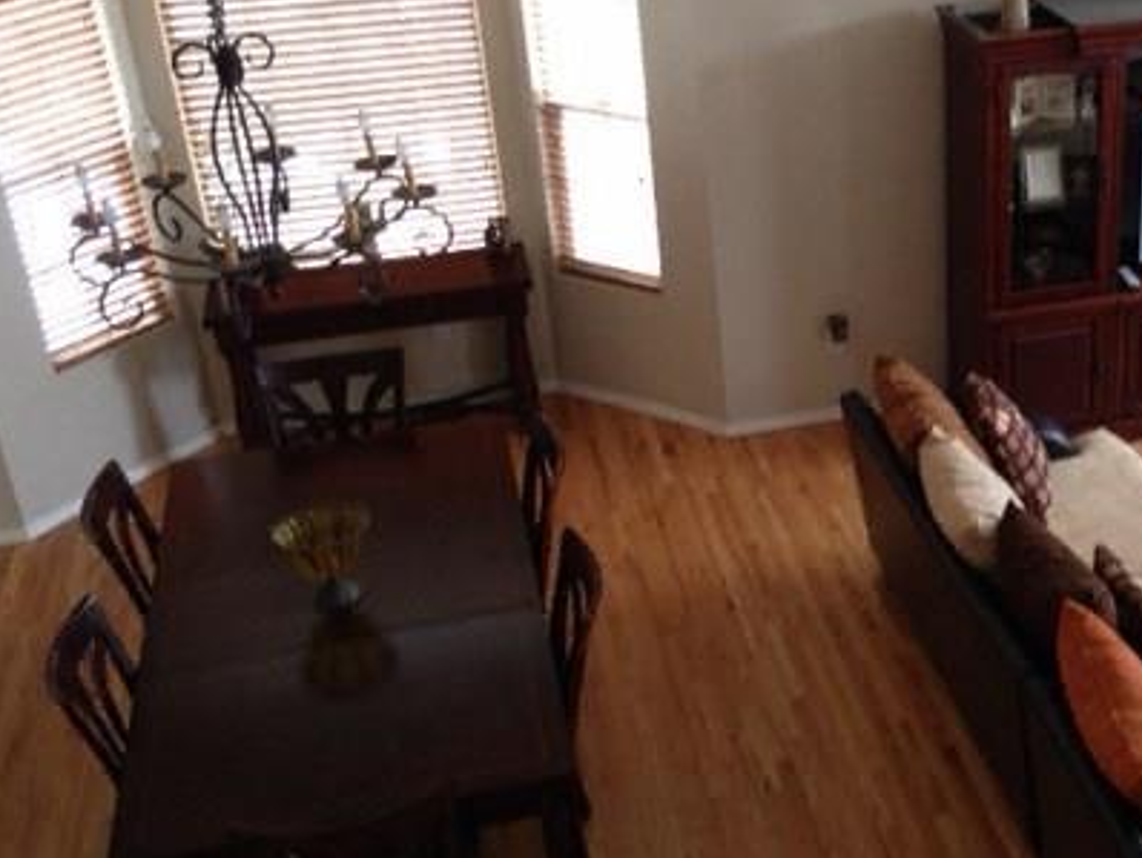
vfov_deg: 27.5
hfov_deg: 35.3
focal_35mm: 53
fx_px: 1750
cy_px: 407
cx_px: 864
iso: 80
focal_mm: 4.13
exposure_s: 1/20
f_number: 2.4
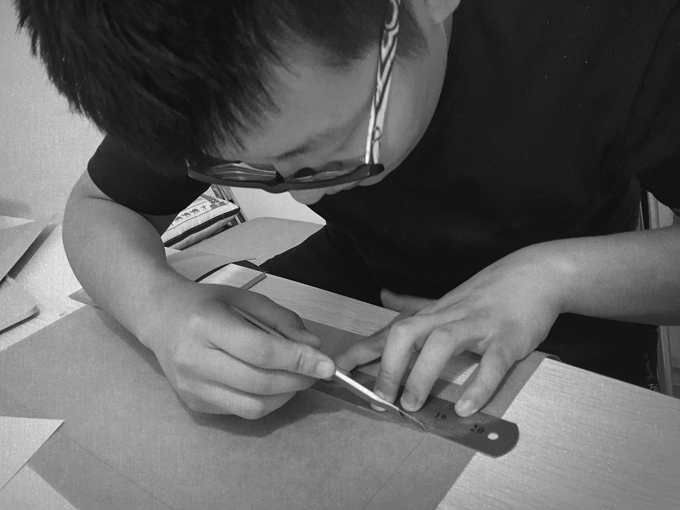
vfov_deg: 48.2
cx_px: 340
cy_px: 255
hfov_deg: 61.7
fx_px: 570
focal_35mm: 29
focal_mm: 4.15
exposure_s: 1/17
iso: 320
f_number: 2.2
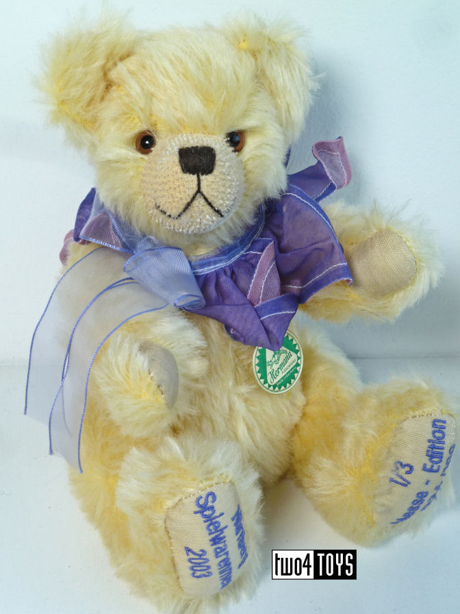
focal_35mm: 55
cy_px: 307
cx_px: 230
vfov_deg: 34.9
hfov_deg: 26.6
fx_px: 975
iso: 100
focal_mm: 9.1
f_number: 3.9
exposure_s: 1/40
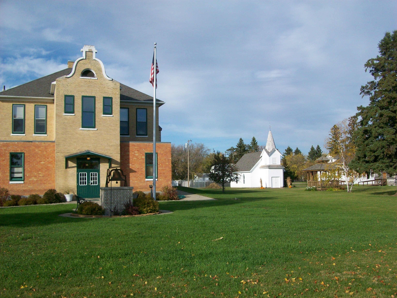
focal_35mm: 34
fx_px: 390
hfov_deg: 54.0
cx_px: 198
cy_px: 149
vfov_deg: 41.8
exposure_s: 1/452
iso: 80
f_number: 5.5
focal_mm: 5.7
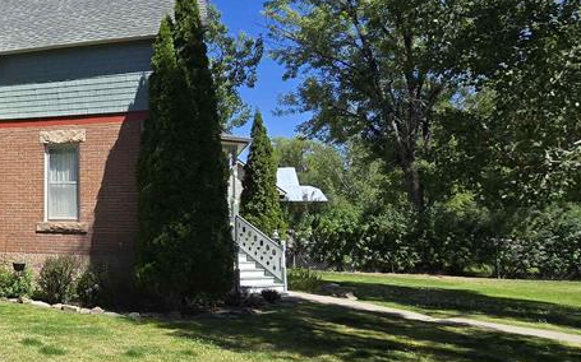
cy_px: 171
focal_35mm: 31
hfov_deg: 47.4
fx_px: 491
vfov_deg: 40.5
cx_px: -34
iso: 50
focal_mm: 2.2
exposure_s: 1/1962
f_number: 2.2
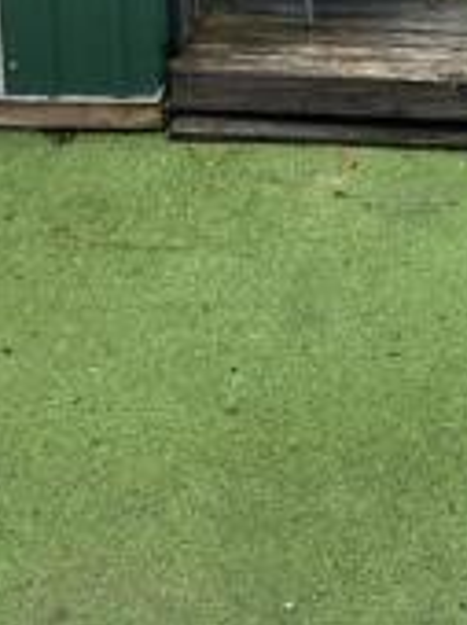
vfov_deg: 26.0
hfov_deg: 21.7
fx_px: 1208
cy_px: -123
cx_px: 357
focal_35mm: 67
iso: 50
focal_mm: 5.7
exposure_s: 1/121
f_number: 1.5
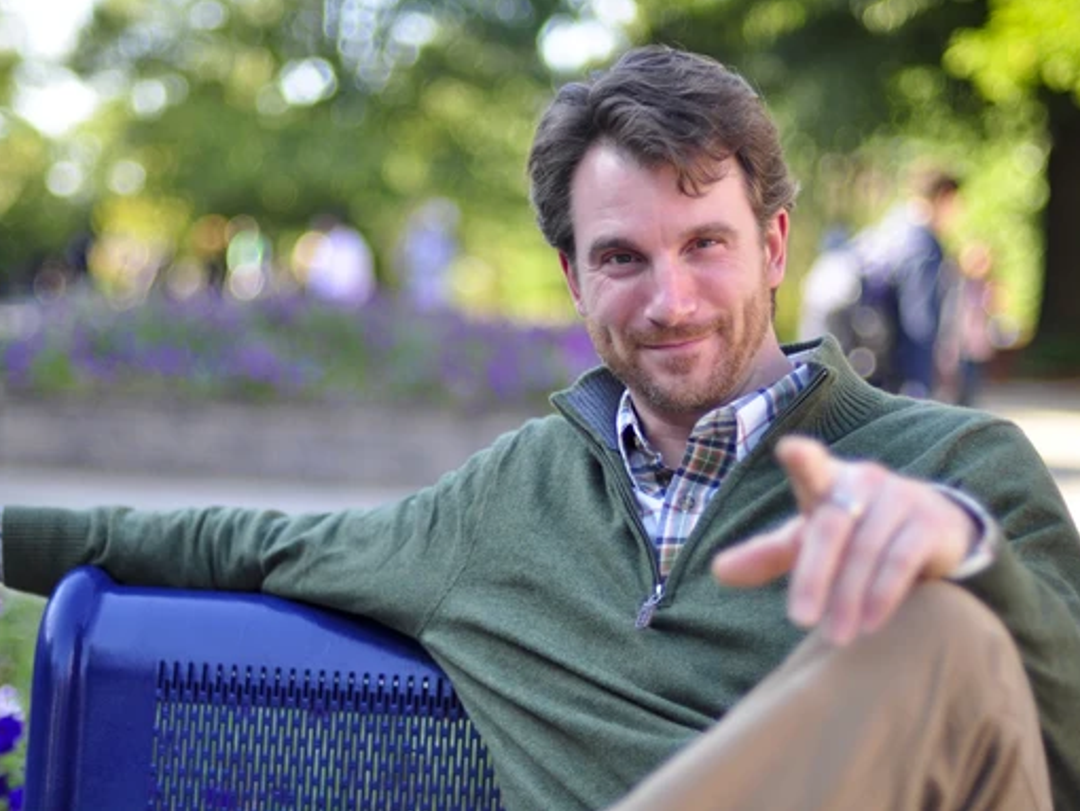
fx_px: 2560
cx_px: 504
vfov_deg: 18.0
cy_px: 403
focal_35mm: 82
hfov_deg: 23.8
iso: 200
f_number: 1.8
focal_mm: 50
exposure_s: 1/1000
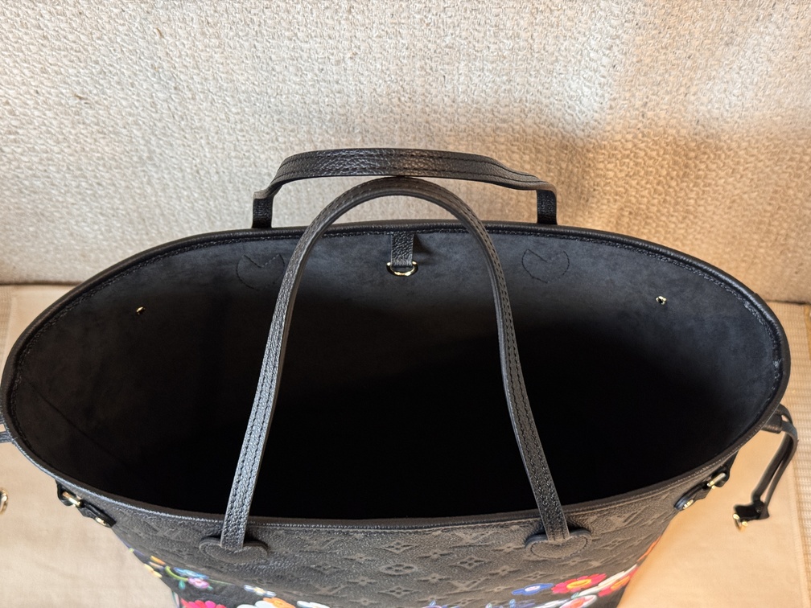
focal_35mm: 48
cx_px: 406
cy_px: 304
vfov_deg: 30.3
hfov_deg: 39.7
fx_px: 1125
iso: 200
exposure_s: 1/50
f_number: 1.78
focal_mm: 6.76
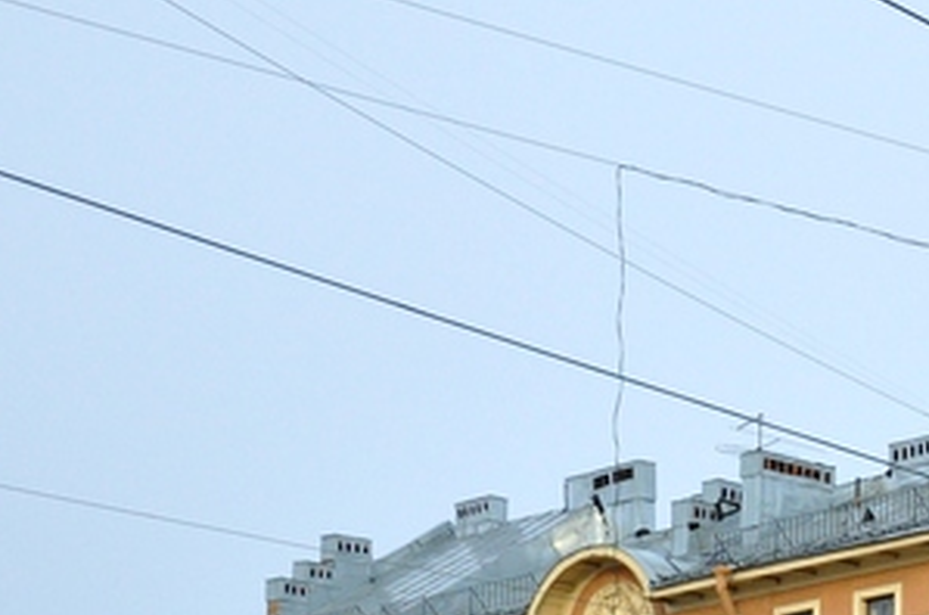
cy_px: 1028
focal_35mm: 144
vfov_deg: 9.1
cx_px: 1196
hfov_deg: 13.8
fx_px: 3708
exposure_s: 1/1250
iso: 640
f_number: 5
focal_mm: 28
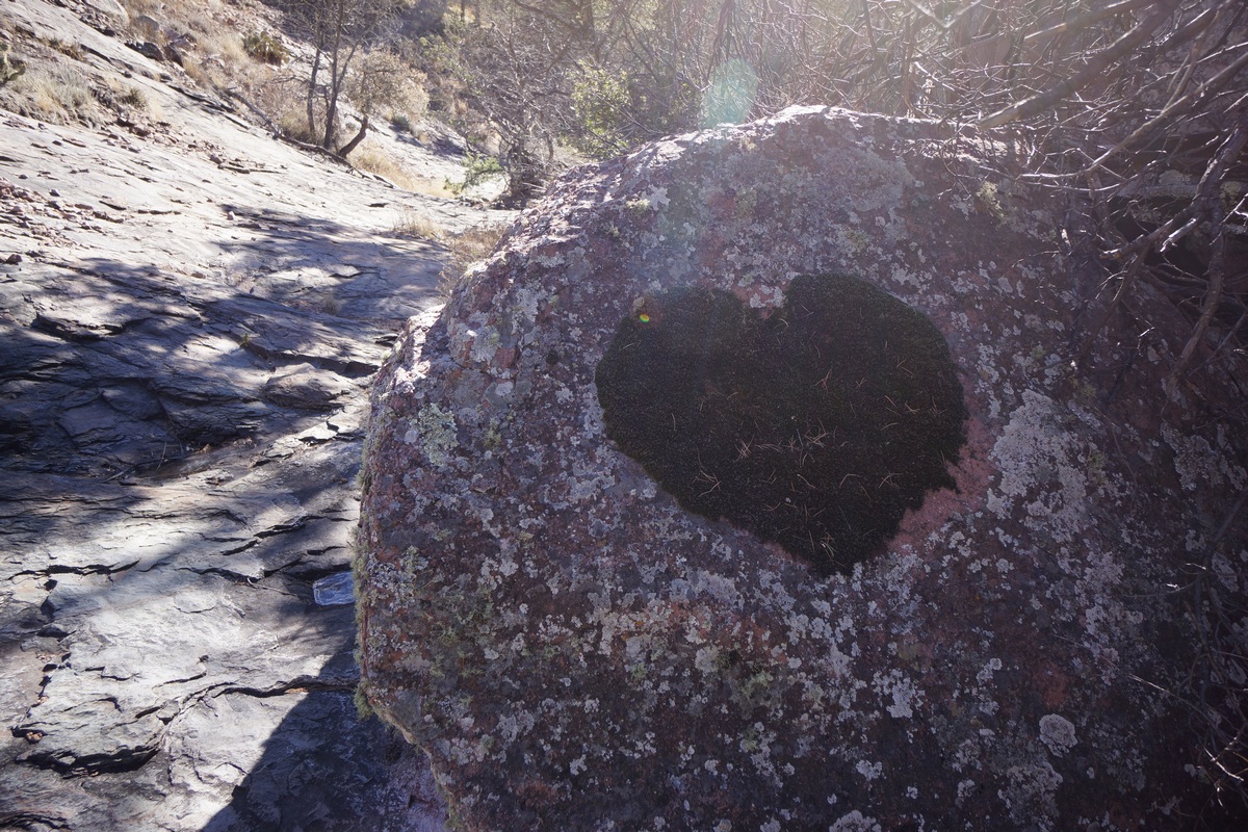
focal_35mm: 19
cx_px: 624
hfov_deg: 86.9
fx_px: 659
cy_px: 416
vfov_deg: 64.6
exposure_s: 1/100
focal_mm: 13
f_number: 5.6
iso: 100
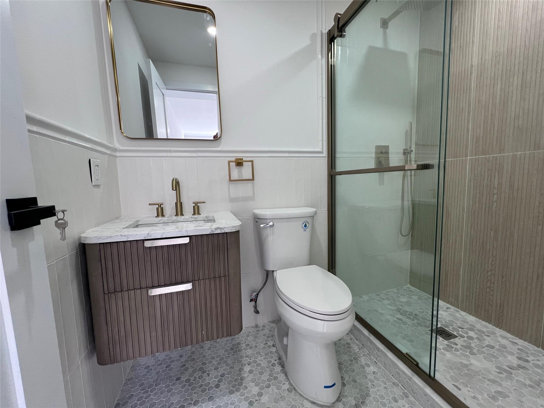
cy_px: 204
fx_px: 204
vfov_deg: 89.9
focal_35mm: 13
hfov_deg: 106.2
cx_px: 272
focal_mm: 1.57
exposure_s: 1/99
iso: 160
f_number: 1.8
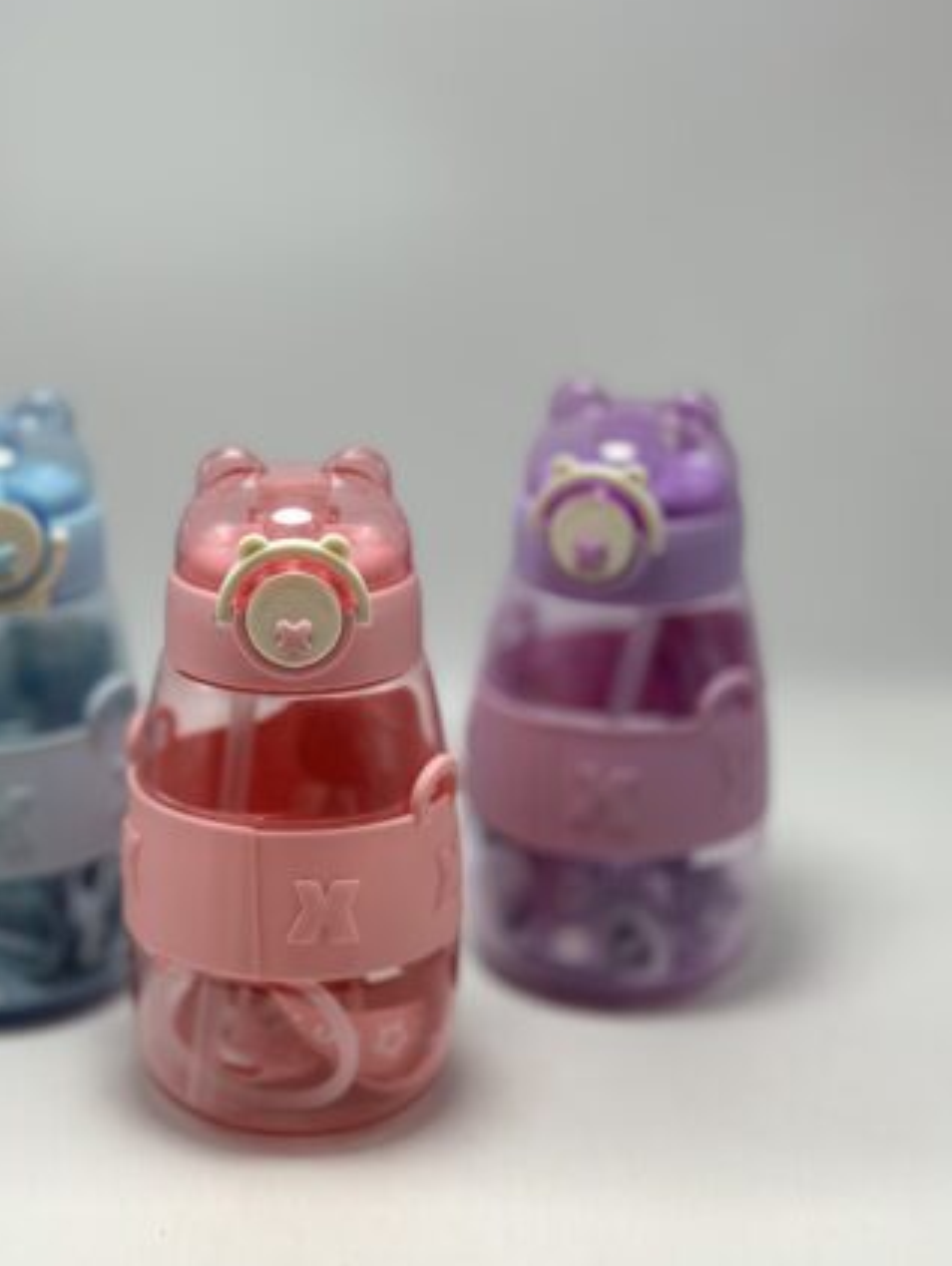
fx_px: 2380
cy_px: 618
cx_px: 332
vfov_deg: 29.8
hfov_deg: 22.5
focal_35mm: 65
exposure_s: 1/414
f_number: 1.78
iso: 80
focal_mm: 6.86
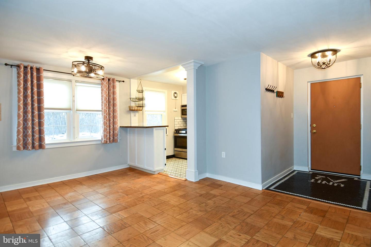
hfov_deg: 90.0
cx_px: 186
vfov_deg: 67.4
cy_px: 124
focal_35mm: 18
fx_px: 185
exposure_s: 1/60
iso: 450
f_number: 4
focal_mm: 12
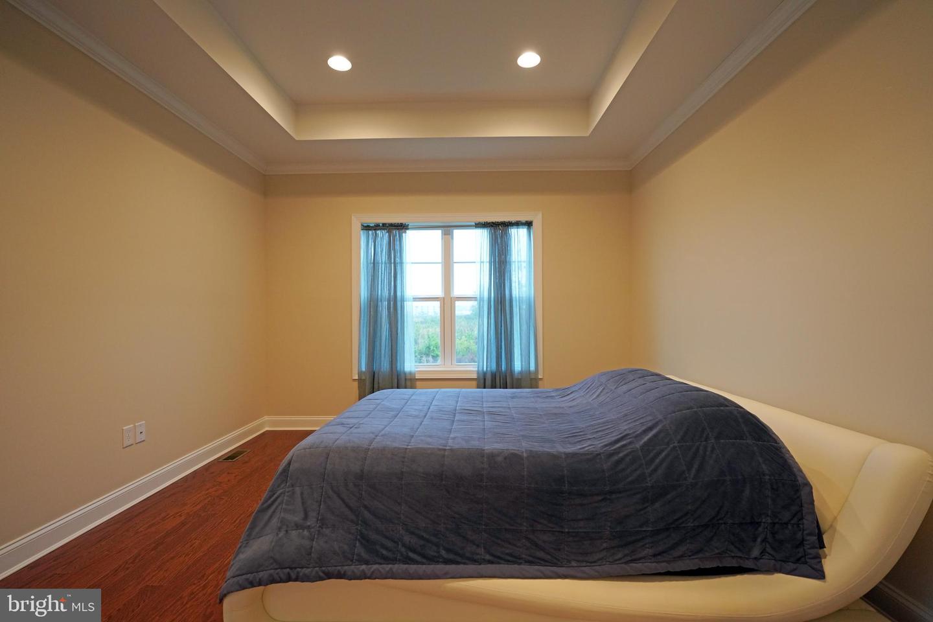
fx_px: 415
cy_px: 311
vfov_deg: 73.7
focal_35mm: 16
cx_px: 466
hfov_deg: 96.7
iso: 1600
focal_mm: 16
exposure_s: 1/160
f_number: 3.2
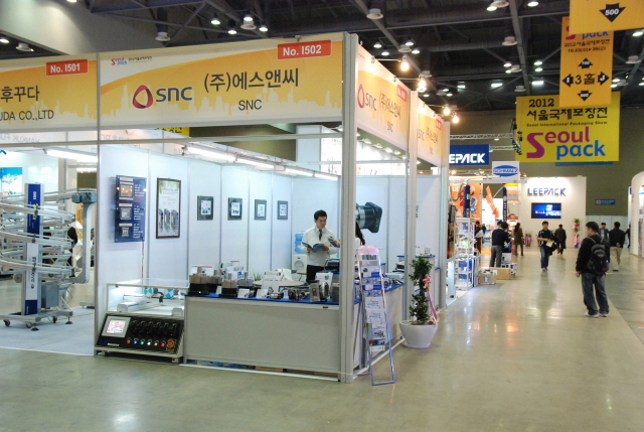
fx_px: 699
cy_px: 216
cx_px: 322
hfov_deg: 49.5
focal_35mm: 39
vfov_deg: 34.3
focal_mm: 26
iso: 1600
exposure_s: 1/50
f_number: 5
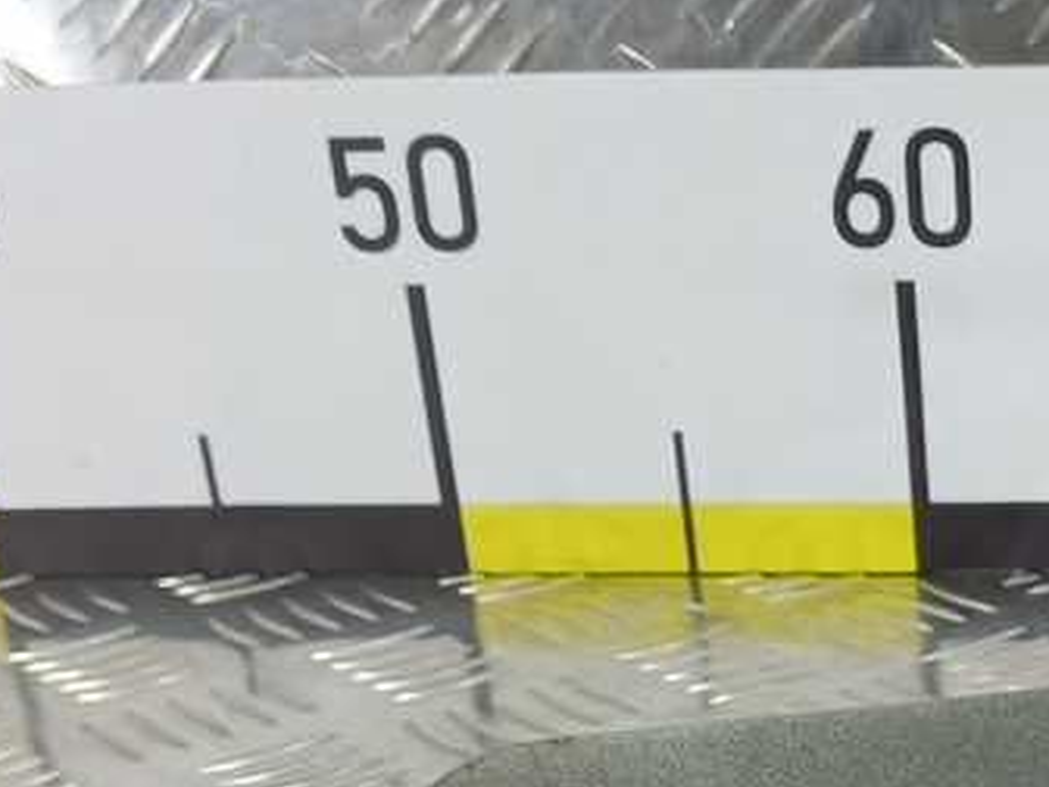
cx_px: 1208
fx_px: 2121
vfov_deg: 18.9
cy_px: 1118
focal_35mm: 70
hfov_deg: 25.4
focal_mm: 4.11
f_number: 1.6
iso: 118
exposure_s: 1/50
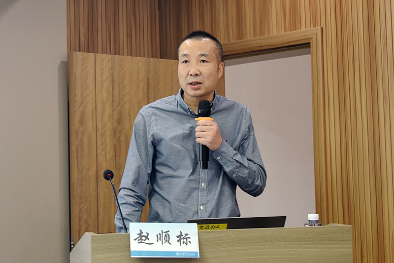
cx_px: 197
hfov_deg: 41.1
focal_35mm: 48
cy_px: 132
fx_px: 525
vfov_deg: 28.1
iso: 800
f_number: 4.2
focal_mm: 48
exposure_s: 1/40
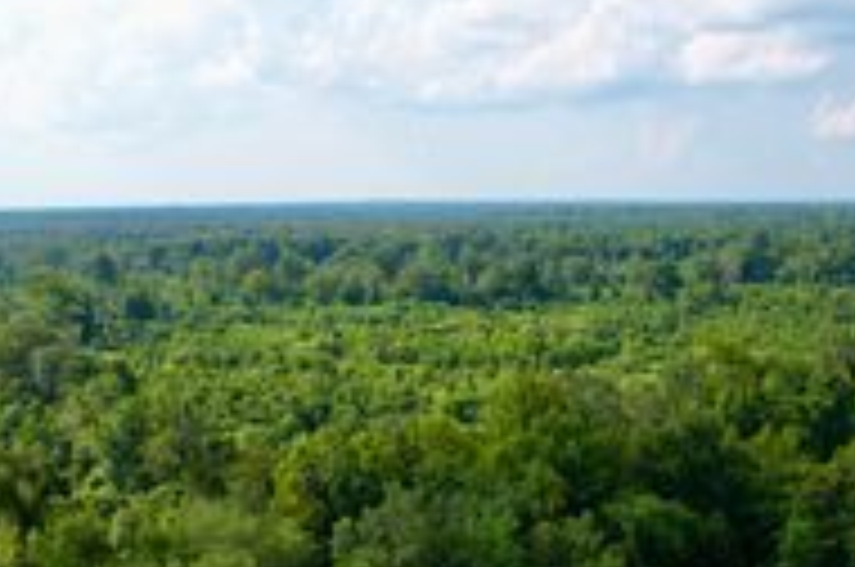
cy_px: 587
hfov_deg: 39.5
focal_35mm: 50
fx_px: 1185
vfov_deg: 25.4
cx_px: 511
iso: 100
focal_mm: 8.38
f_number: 2.8
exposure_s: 1/180
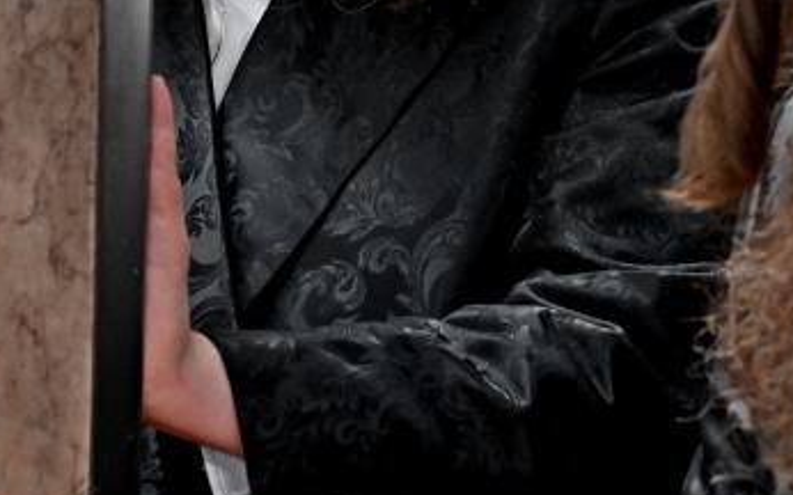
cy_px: -120
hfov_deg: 11.8
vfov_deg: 7.3
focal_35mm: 178
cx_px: 303
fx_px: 3846
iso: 1000
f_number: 4
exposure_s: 1/250
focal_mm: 59
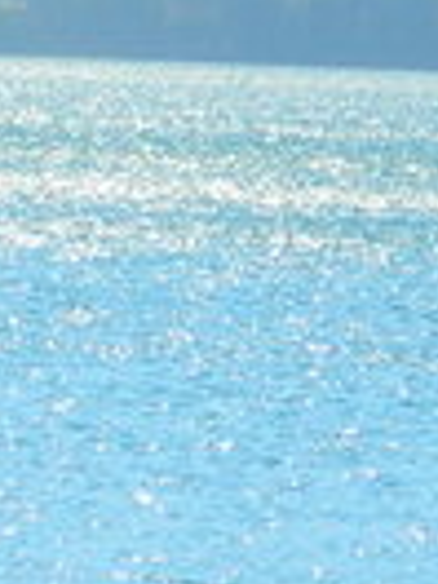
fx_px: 13193
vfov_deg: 2.5
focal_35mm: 782
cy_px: 150
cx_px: 27
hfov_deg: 1.9
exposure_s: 1/400
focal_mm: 23.2
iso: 80
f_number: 4.7
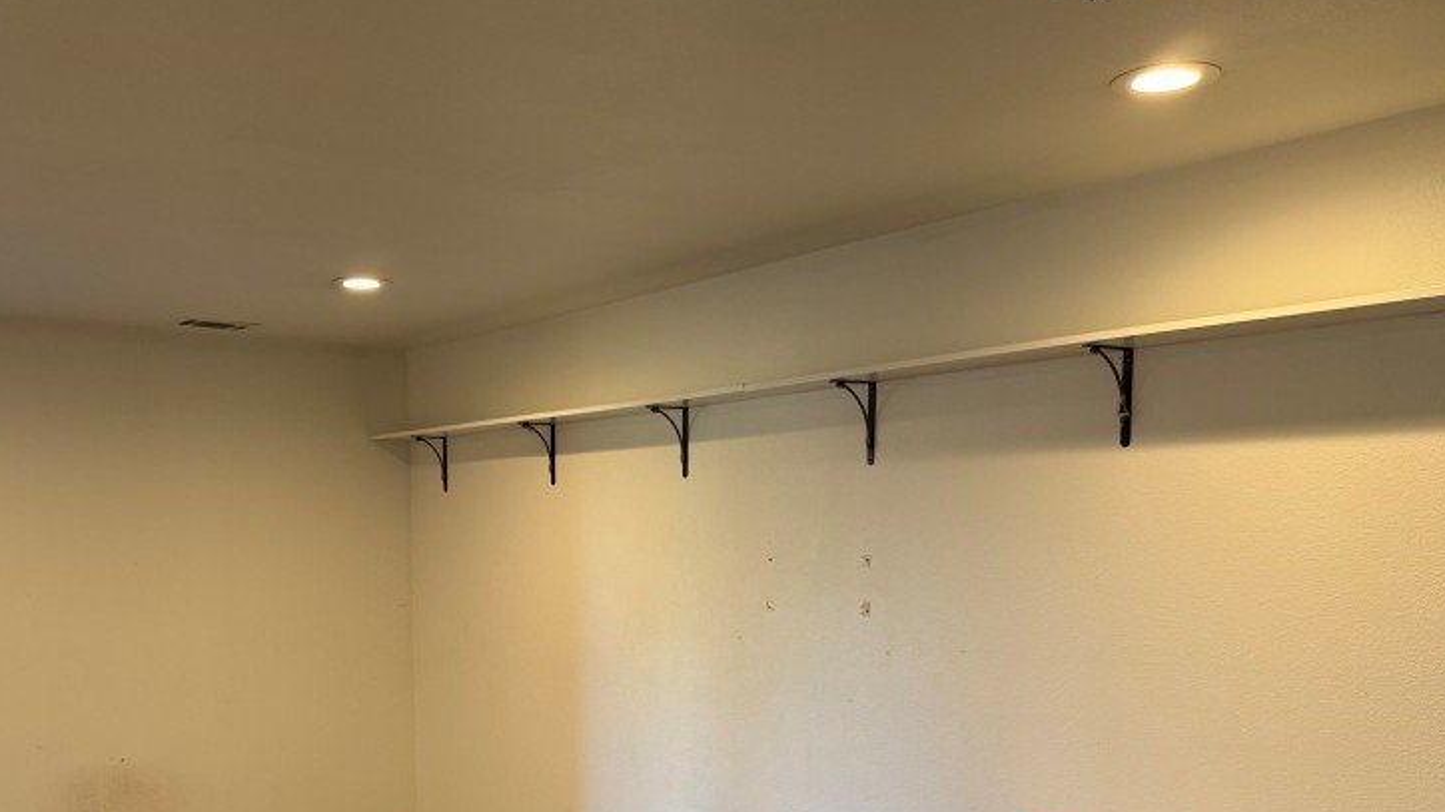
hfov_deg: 53.4
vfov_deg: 31.0
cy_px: 674
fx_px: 1417
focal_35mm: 37
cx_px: 537
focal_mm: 6.76
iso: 160
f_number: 1.78
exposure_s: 1/60
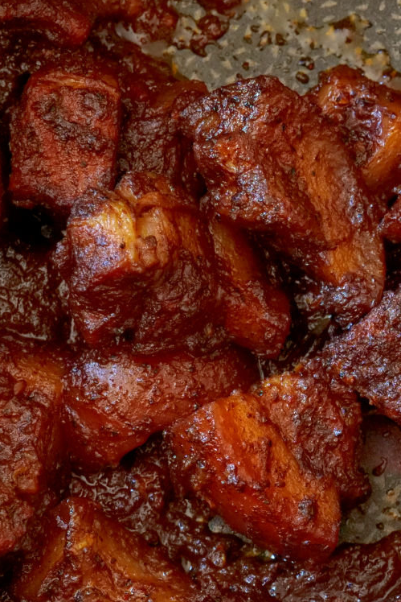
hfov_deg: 8.8
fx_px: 2572
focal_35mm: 154
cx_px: 446
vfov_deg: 13.3
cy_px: 447
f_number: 9
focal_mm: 60
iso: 6400
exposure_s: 1/80
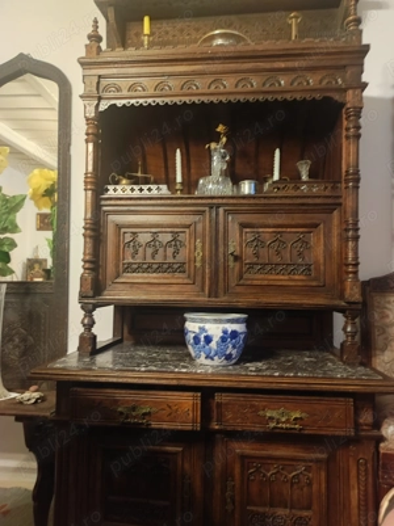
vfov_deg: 69.4
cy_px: 263
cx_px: 197
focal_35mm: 25
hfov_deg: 54.8
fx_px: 380
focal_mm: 4.7
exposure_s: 1/10
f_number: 1.79
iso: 1201
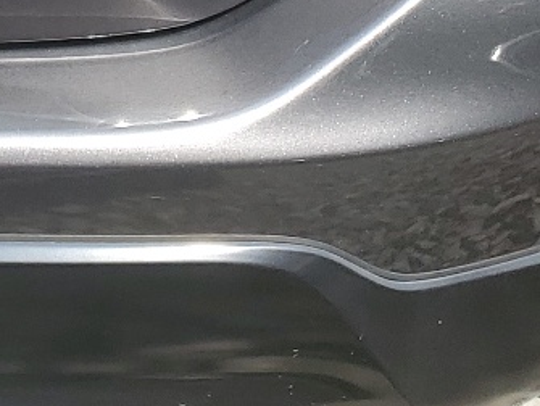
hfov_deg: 14.3
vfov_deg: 11.1
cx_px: -387
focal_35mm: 124
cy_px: -354
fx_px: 1936
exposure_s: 1/1000
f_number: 1.5
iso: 50
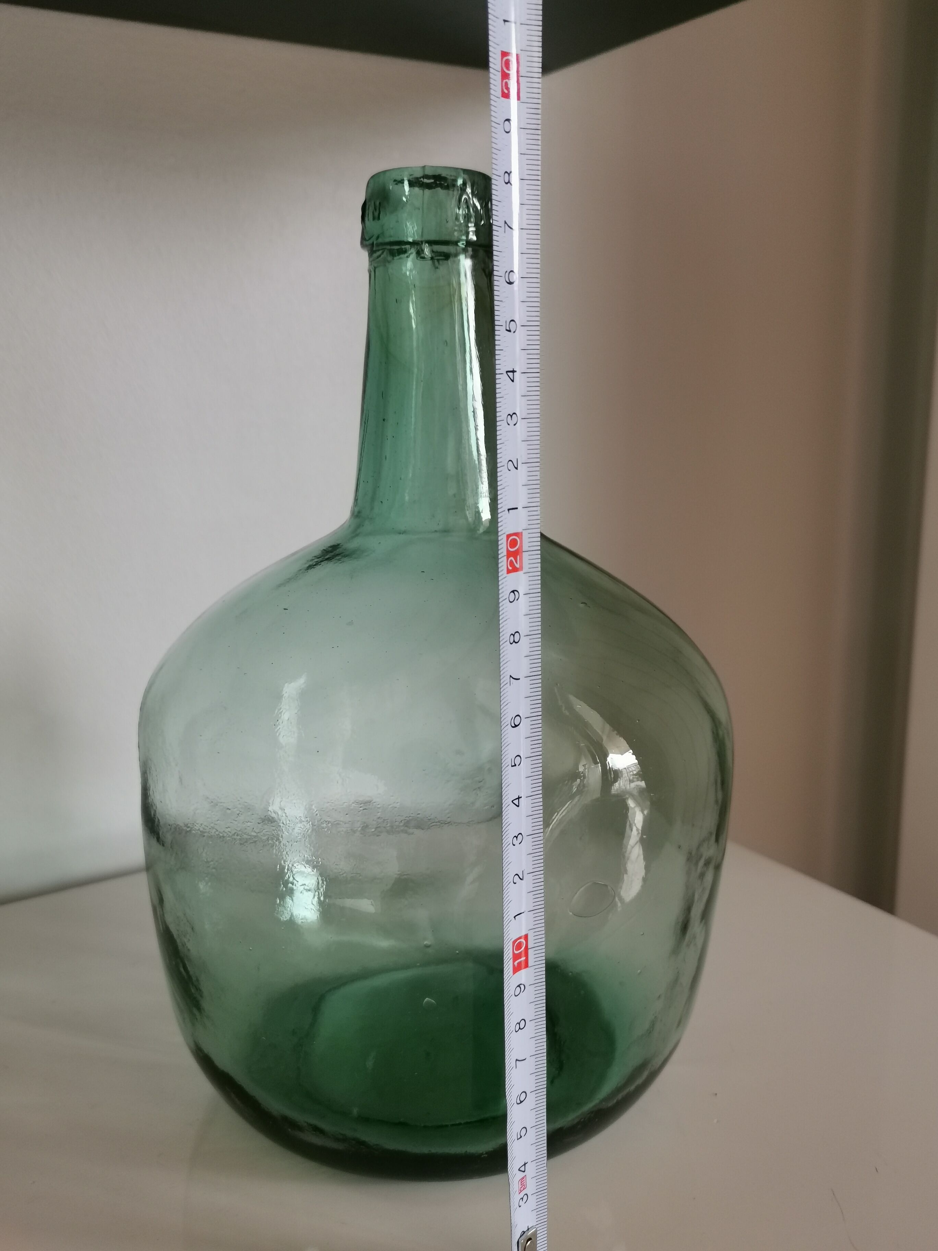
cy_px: 626
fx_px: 1084
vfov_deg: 60.0
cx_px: 469
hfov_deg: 46.8
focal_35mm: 30
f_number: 1.8
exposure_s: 1/100
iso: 160
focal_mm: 5.58
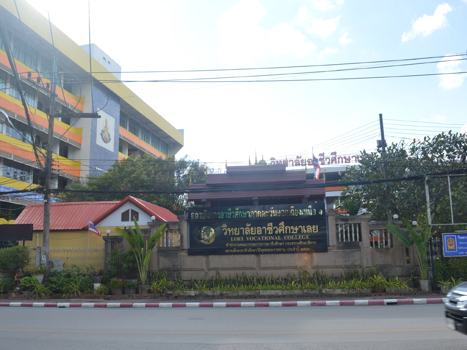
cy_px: 181
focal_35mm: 32
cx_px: 231
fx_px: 432
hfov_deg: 56.8
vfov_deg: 44.1
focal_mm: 18
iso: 100
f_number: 7.1
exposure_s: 1/200
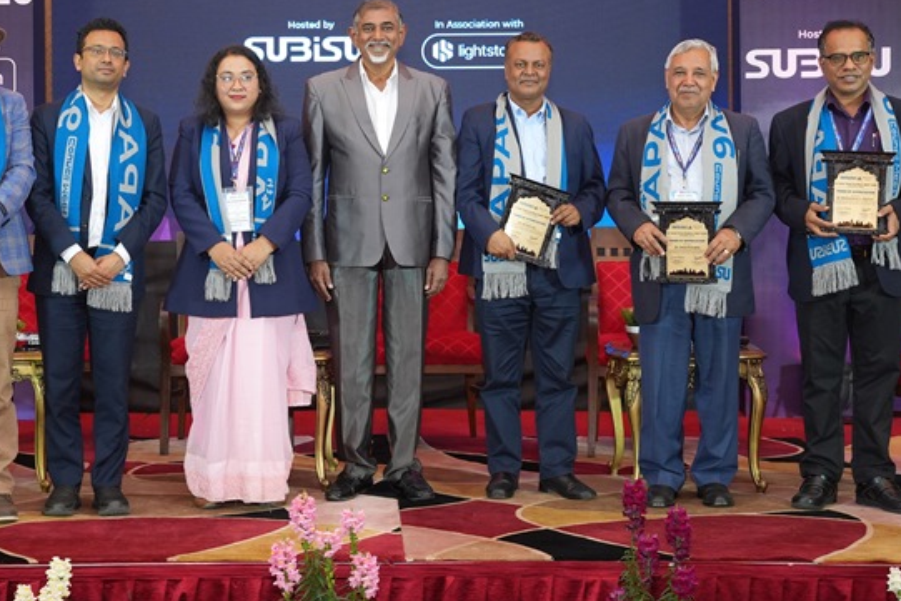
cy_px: 210
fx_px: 1633
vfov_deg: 20.8
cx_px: 359
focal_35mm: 65
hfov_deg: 30.8
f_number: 3.5
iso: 1250
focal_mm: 42.8
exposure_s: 1/125
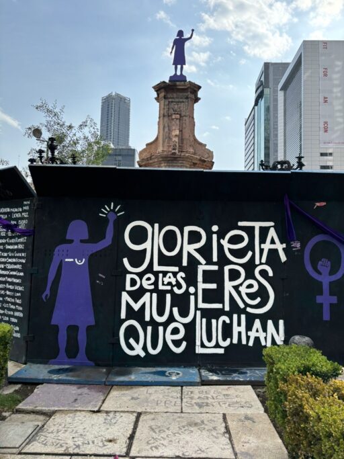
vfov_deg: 67.3
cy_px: 230
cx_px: 172
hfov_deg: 53.0
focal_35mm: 26
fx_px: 345
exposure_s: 1/2062
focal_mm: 5.96
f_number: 1.6
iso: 50
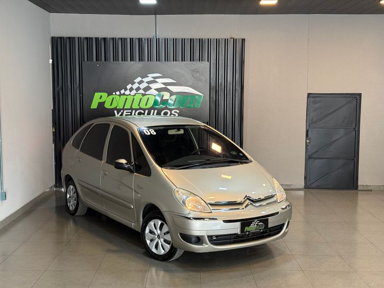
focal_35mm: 48
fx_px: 533
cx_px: 192
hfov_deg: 39.6
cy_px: 144
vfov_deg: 30.3
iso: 160
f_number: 1.78
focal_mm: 6.76
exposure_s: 1/60
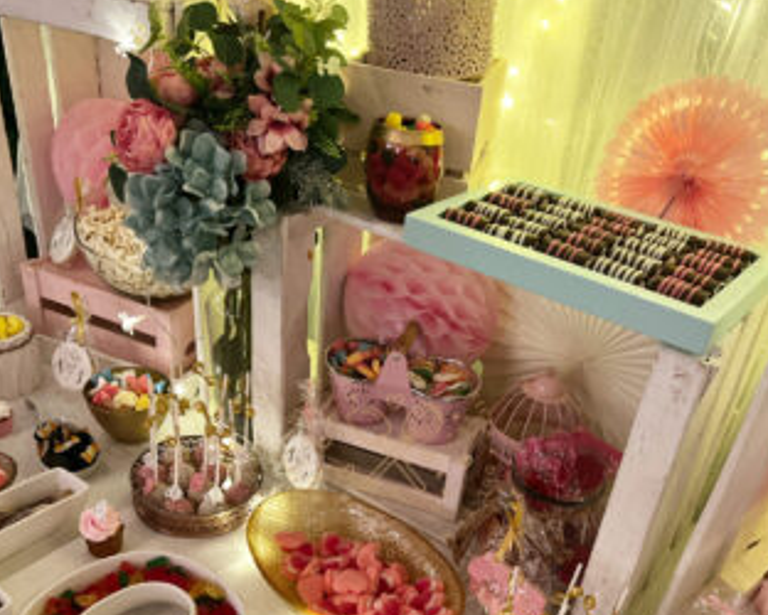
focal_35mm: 35
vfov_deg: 41.2
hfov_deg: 51.5
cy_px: 451
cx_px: 390
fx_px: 796
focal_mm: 5.7
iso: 400
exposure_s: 1/33
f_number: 1.5
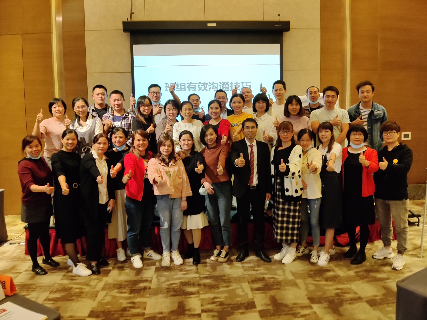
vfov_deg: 54.9
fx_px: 308
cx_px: 214
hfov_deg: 69.4
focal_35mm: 25
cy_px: 160
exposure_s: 1/25
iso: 435
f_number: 1.79
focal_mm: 4.71
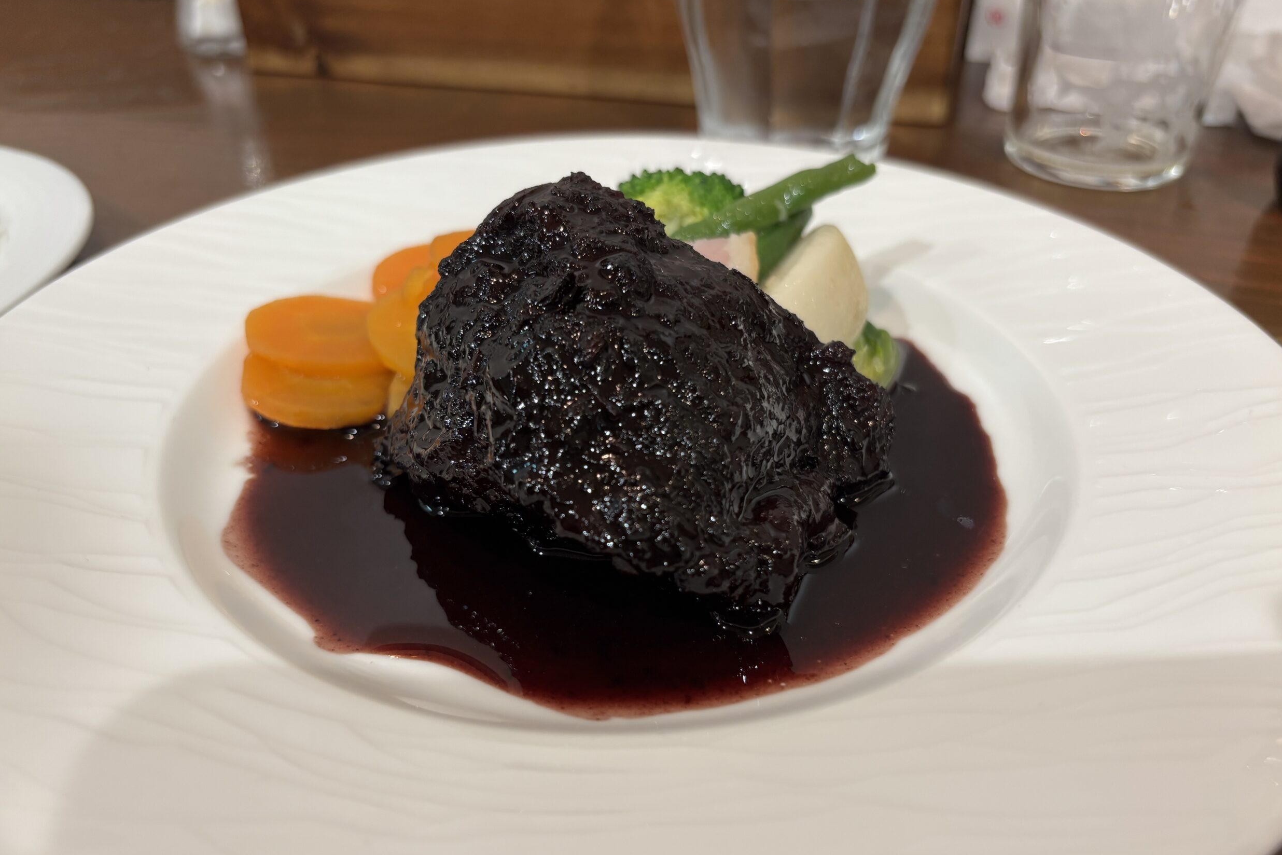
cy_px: 478
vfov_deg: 46.3
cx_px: 647
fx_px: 997
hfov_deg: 65.5
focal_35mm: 28
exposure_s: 1/50
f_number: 1.6
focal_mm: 5.96
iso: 125
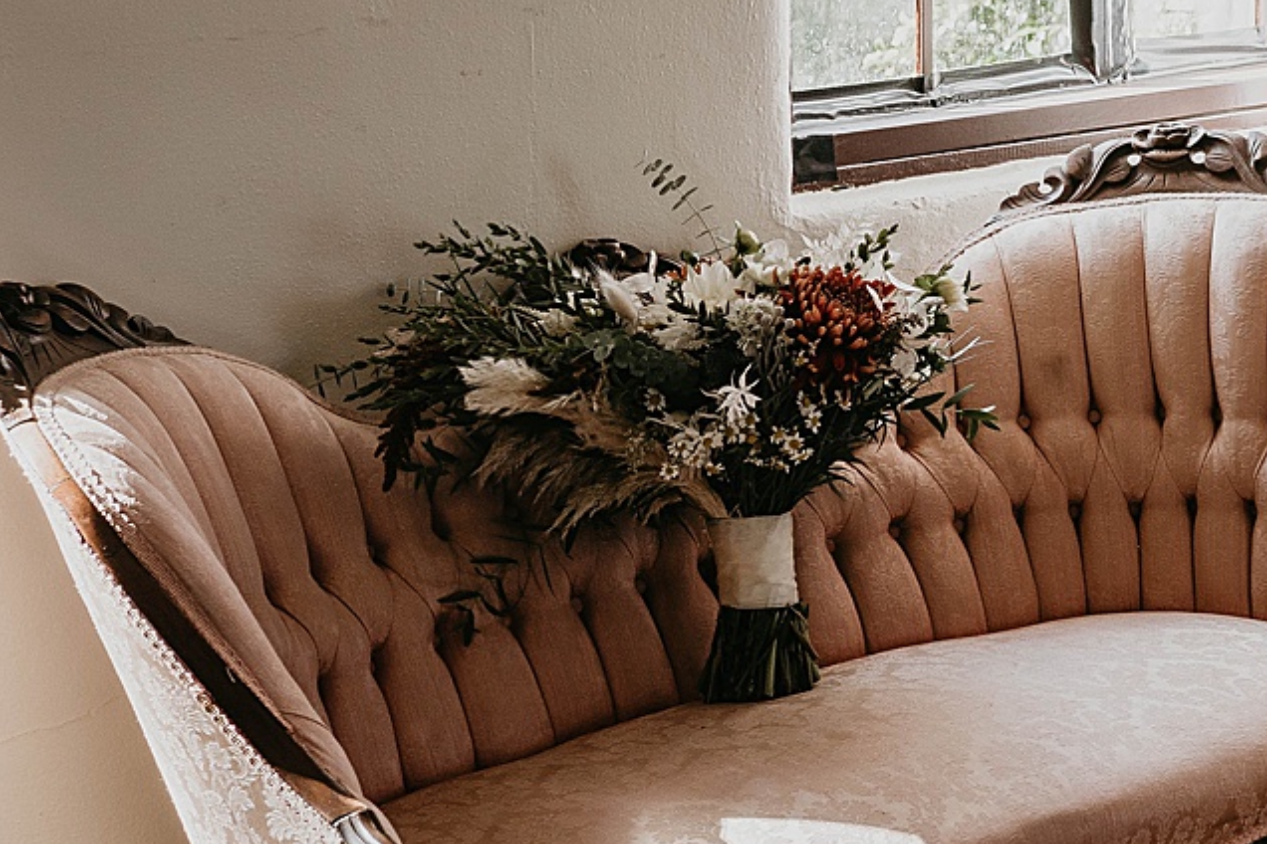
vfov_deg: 15.3
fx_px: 3097
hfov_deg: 21.7
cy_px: 65
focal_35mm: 88
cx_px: 1446
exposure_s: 1/125
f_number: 5
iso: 320
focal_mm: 35
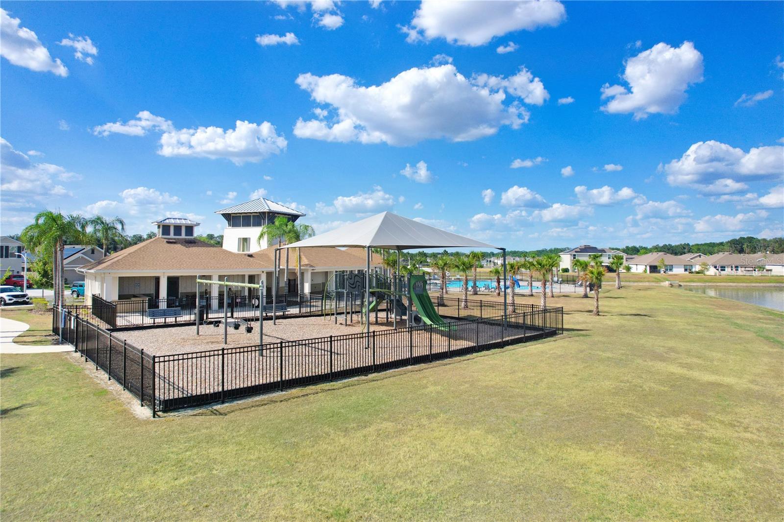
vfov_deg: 57.2
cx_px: 392
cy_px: 261
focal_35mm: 22
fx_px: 479
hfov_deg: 78.6
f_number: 2.8
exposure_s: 1/1000
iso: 200
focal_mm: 8.38
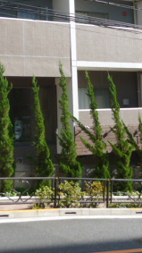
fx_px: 462
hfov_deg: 17.4
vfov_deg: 29.7
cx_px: 38
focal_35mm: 69
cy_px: 42
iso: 100
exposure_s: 1/400
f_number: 3.1
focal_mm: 5
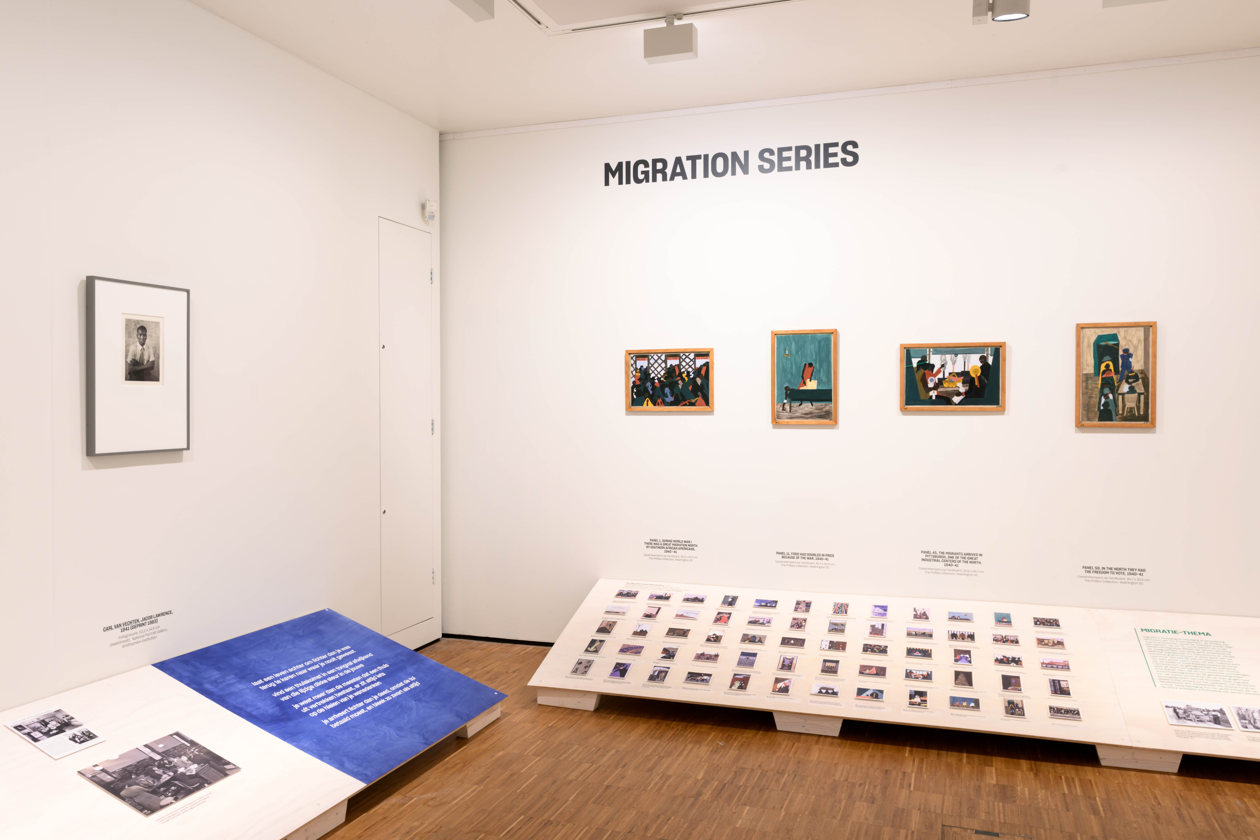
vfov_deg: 49.6
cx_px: 630
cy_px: 420
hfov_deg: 69.4
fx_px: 910
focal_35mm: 26
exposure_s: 1.3
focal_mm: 26
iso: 200
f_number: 8
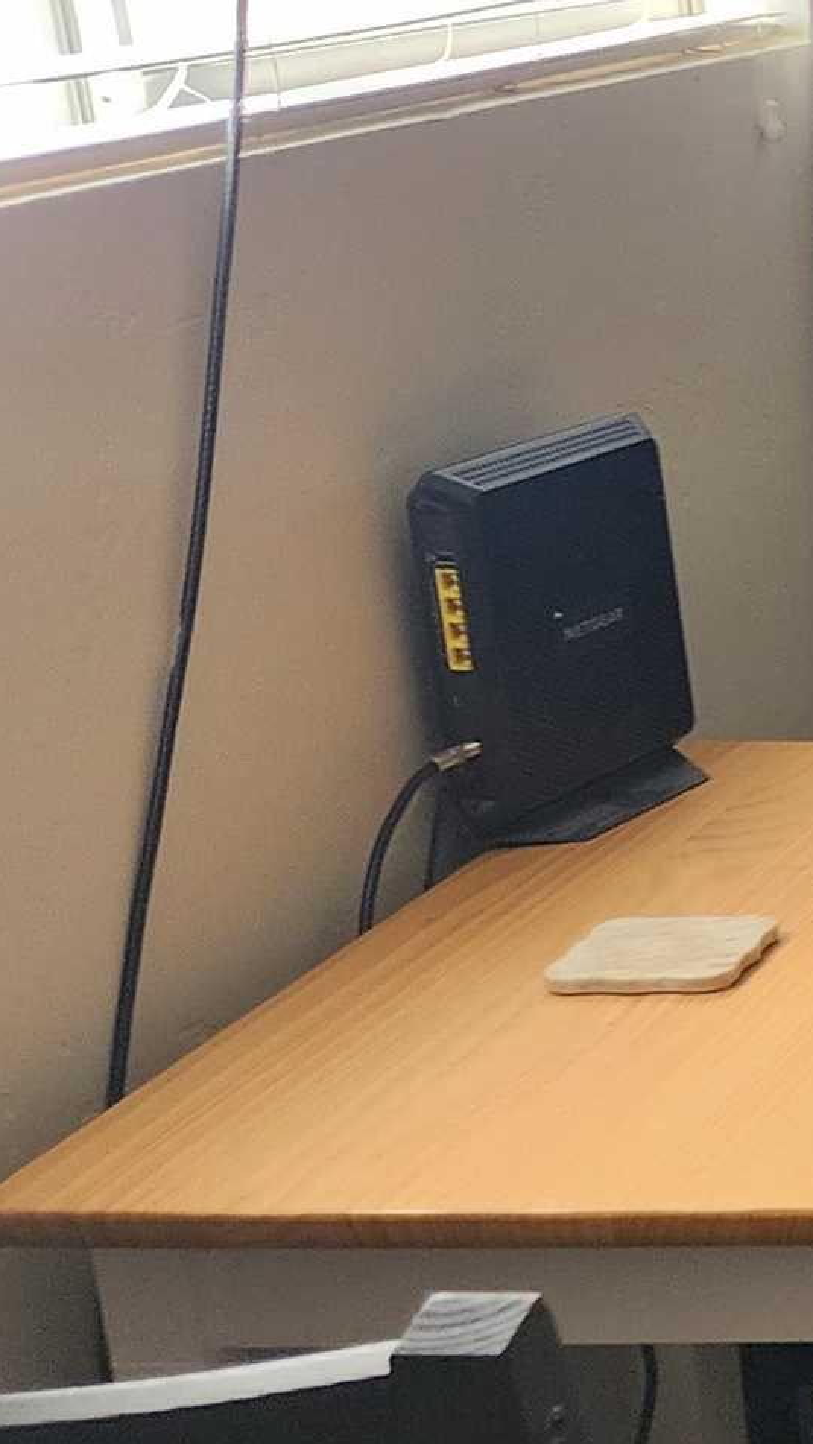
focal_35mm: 81
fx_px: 3102
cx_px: 2210
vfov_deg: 26.2
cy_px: 679
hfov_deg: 11.2
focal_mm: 6.4
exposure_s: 1/120
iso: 160
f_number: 1.8
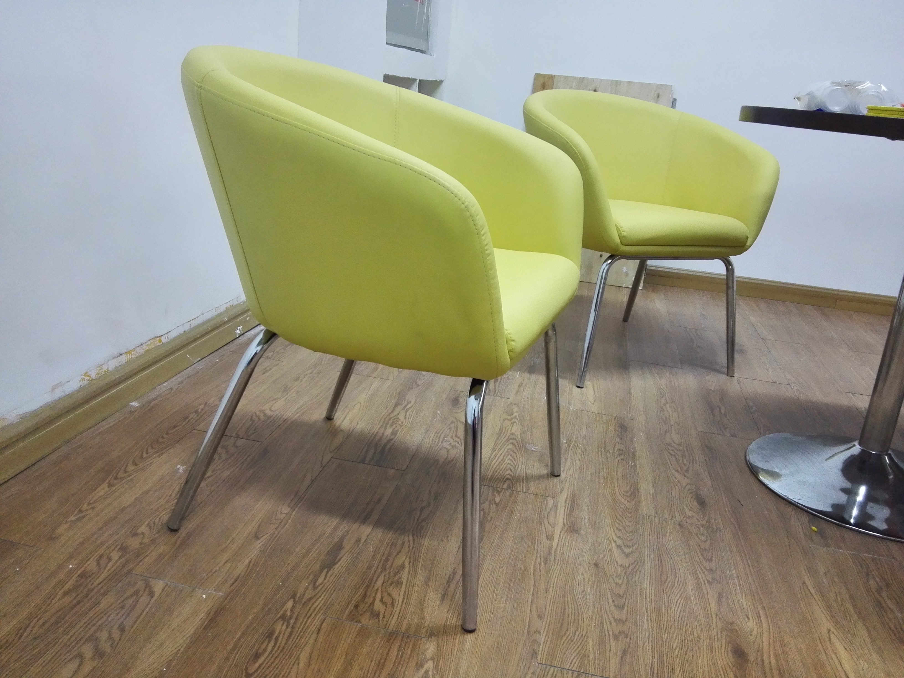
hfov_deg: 61.7
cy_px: 339
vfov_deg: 48.2
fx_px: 757
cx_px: 452
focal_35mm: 29
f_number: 2
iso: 250
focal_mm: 3.8
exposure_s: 1/33.4
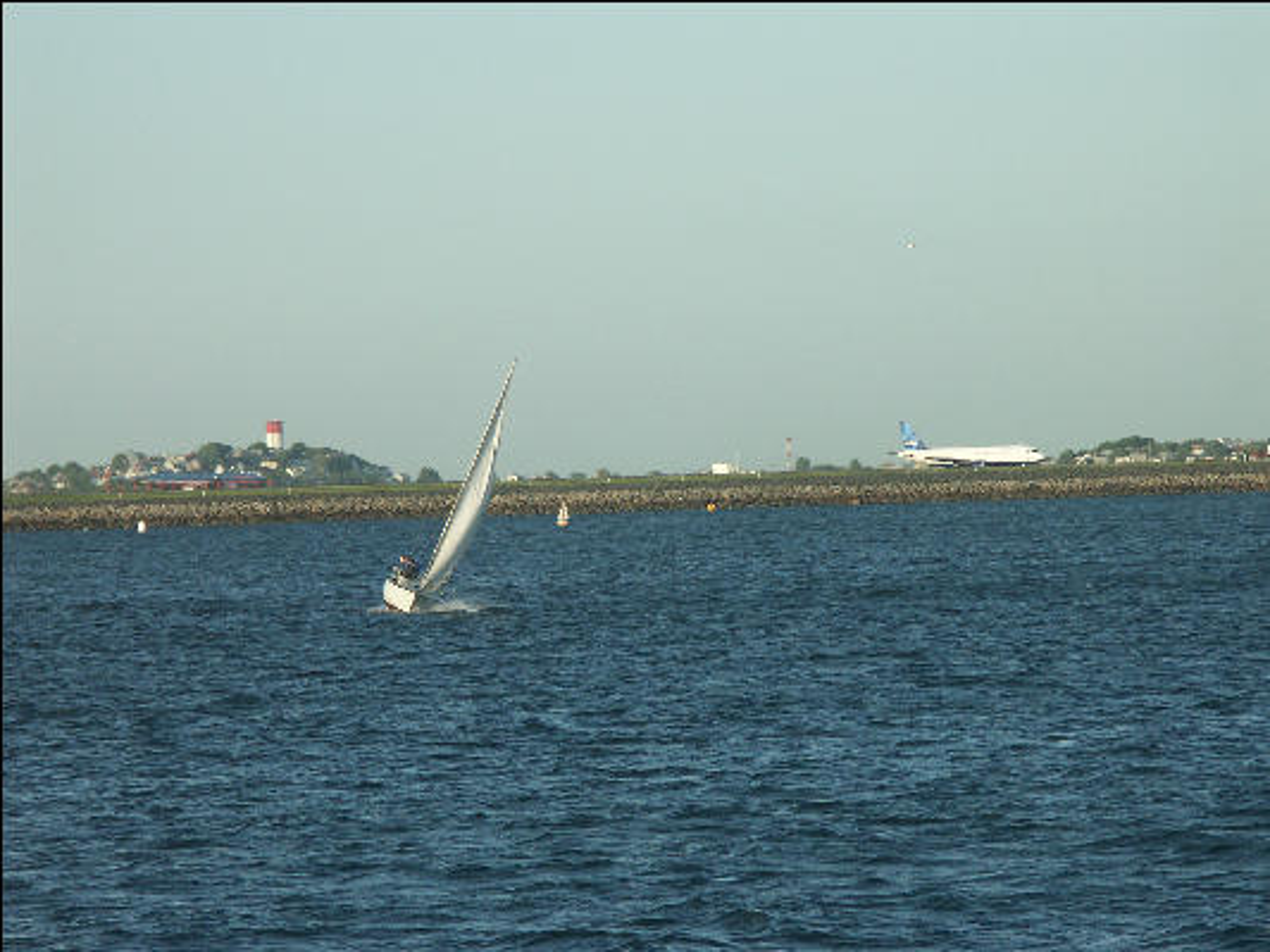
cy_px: 476
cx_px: 635
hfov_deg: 9.9
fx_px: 7303
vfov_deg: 7.5
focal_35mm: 199
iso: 100
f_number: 5.6
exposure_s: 1/400
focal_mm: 50.48
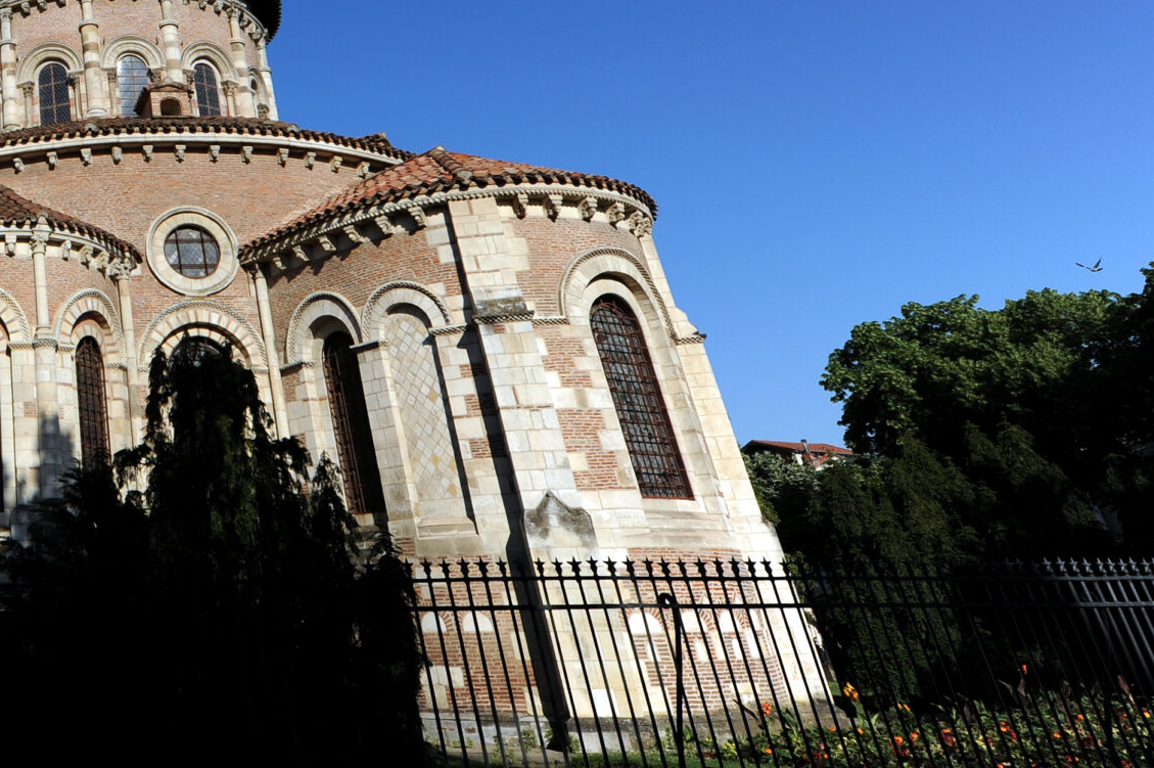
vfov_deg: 34.9
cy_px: -14
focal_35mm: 34
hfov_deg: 44.2
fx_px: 1089
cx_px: -86
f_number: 7.1
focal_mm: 15
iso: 200
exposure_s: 1/1000
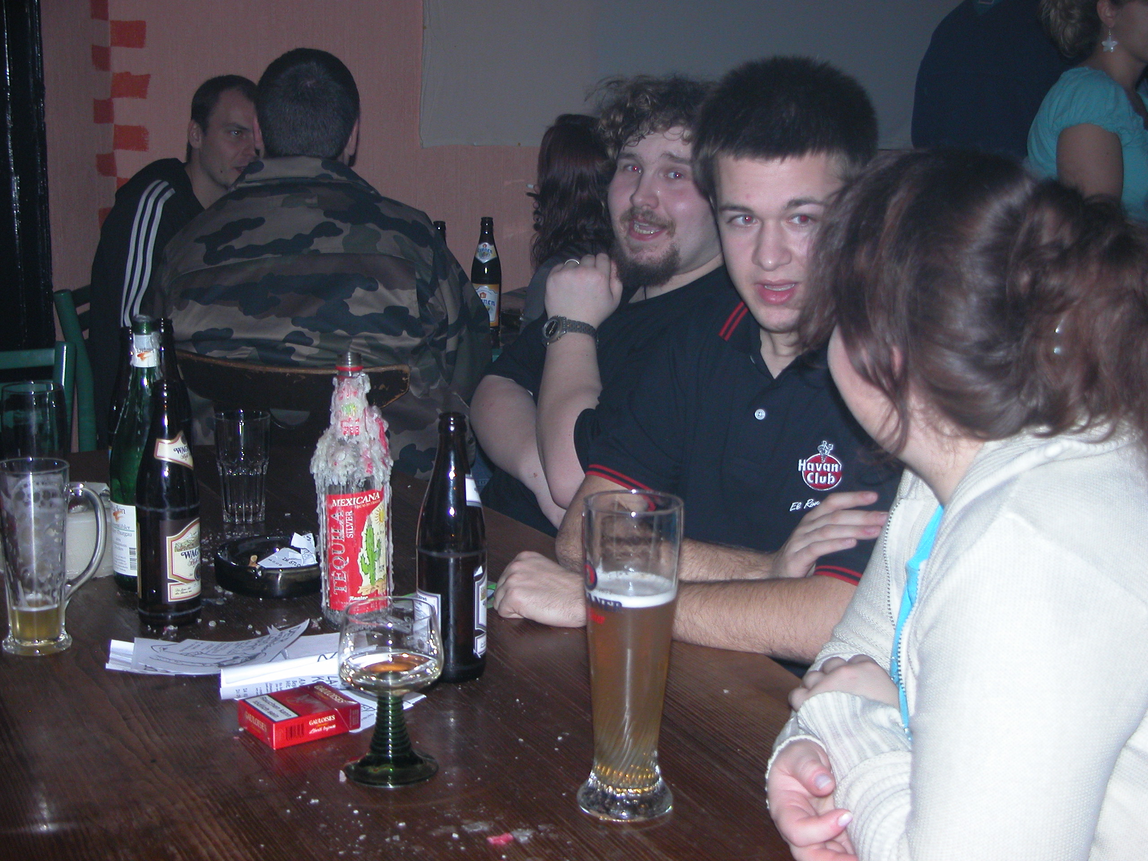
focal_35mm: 54
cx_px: 574
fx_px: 1791
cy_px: 430
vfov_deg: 27.0
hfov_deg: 35.5
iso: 200
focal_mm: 13.7
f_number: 3.1
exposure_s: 1/60
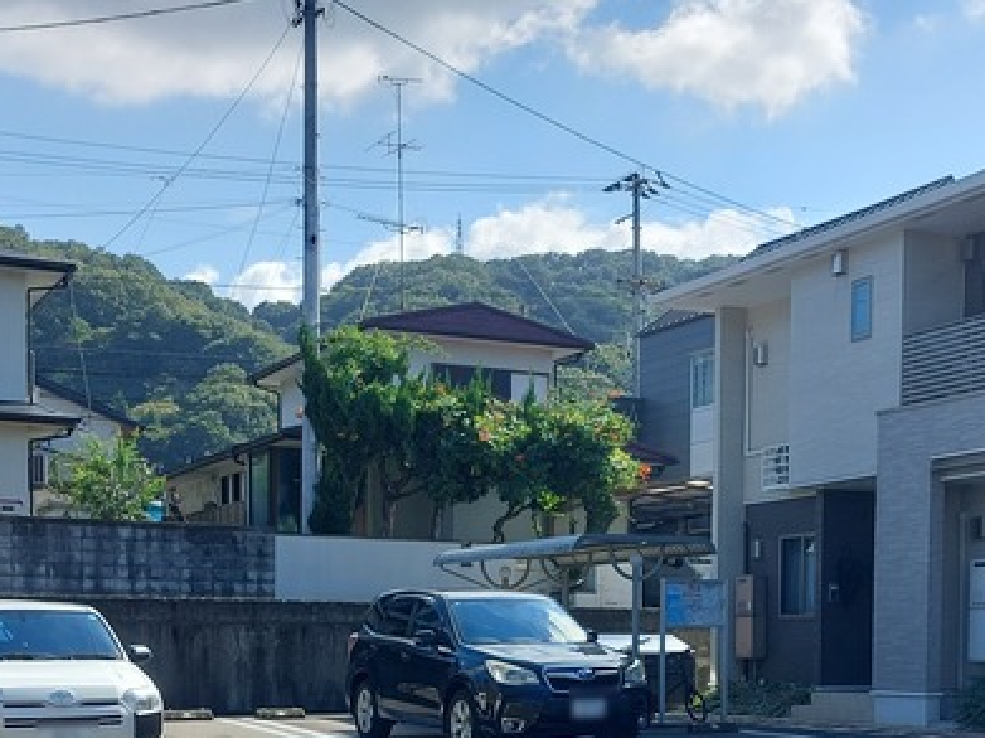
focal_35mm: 59
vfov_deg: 23.7
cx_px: 589
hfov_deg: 32.6
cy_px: 743
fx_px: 1678
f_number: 1.8
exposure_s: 1/609
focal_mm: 5.23
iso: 25
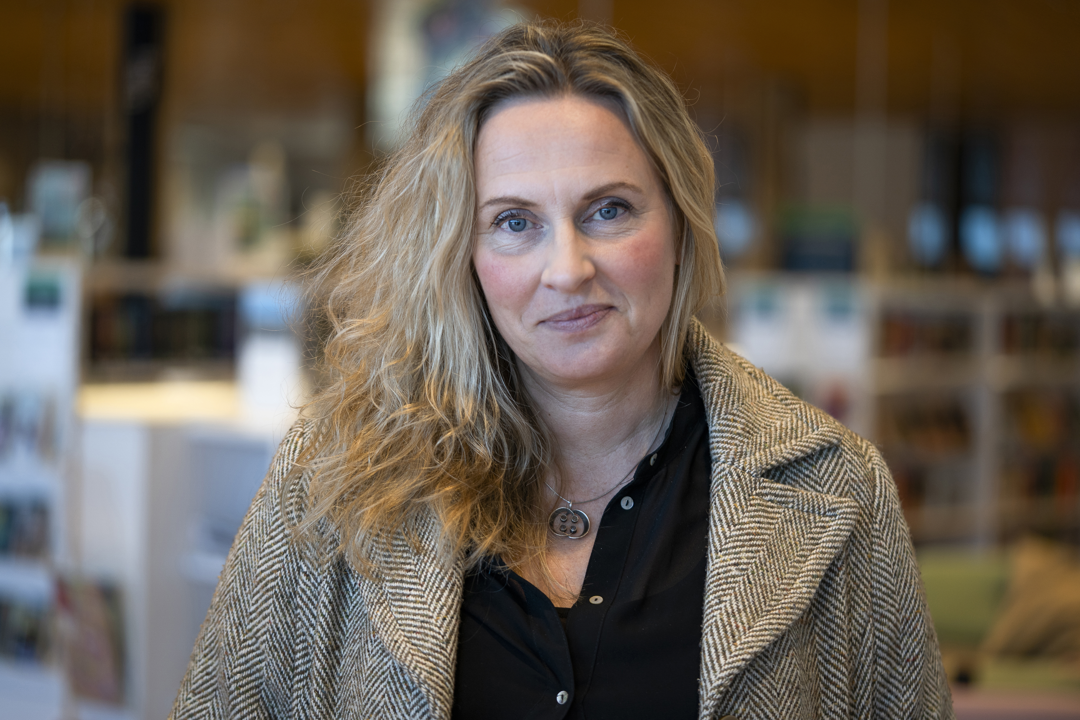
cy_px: 360
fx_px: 2700
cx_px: 540
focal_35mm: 90
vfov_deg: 15.2
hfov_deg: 22.6
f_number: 2.8
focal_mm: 90
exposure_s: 1/125
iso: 250
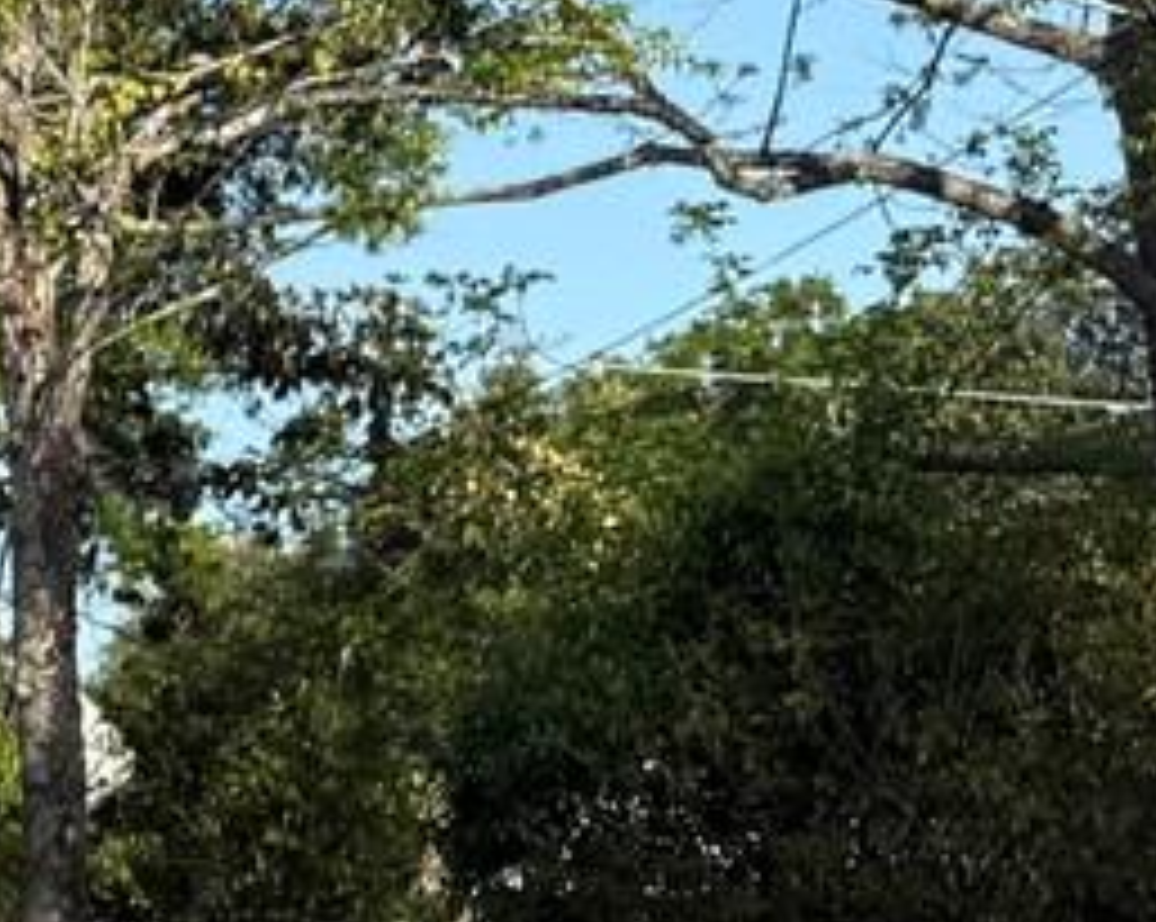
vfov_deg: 10.4
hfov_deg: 11.1
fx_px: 4989
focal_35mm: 146
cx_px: -1597
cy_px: 1034
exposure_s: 1/3145
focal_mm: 6.76
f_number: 1.78
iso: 80
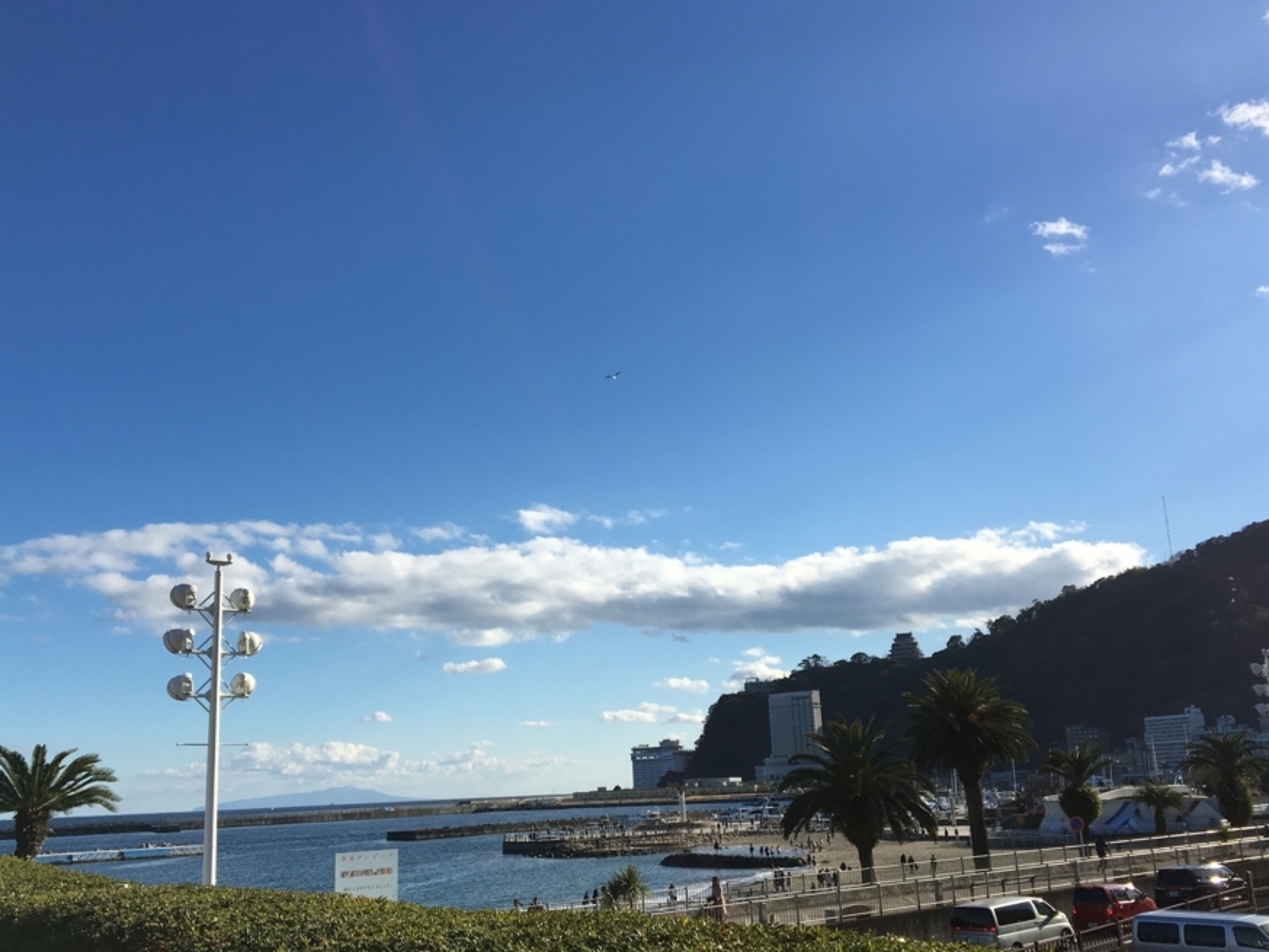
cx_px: 597
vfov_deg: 41.8
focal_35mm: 34
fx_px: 1247
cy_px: 509
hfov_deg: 53.9
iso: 25
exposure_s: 1/2262
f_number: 2.2
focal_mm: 4.15
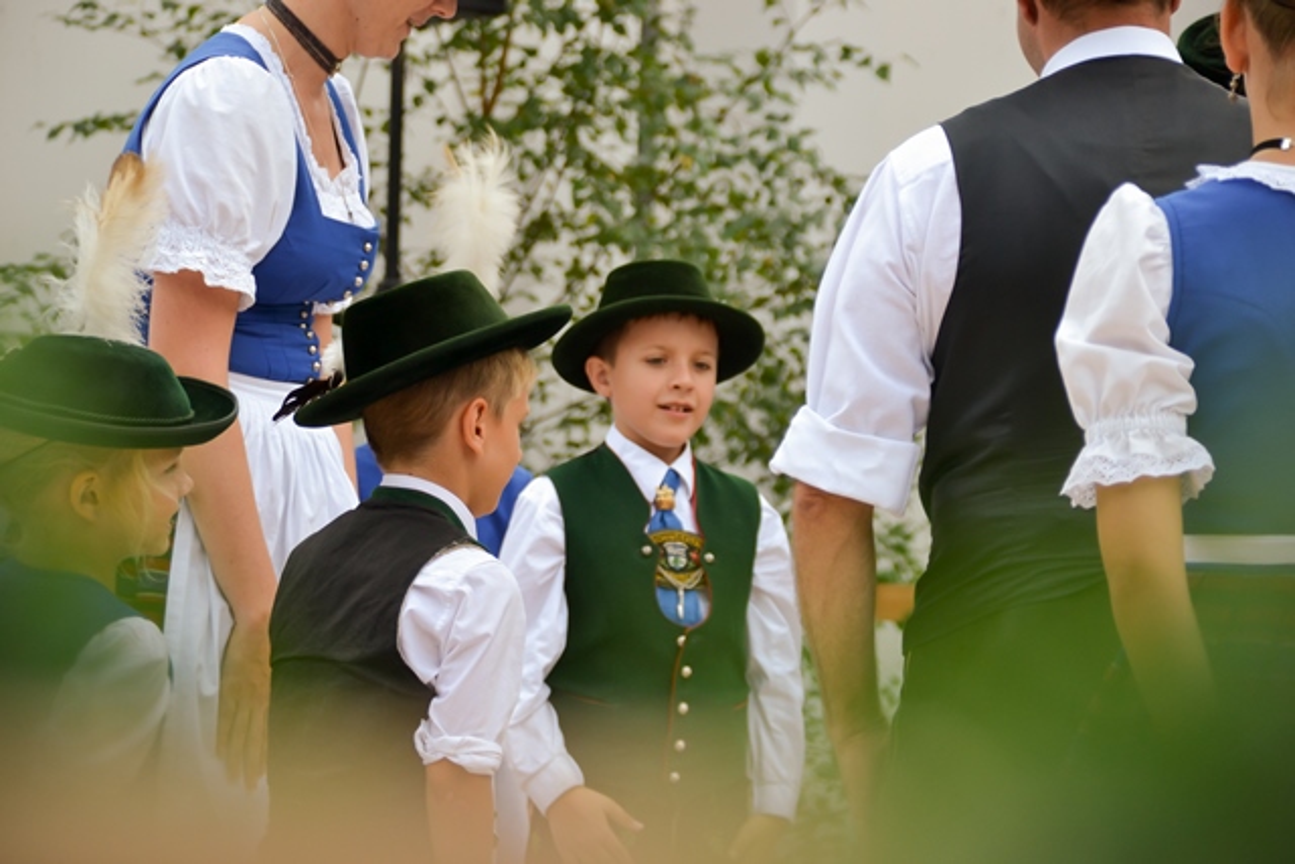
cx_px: 648
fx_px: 5505
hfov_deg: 13.4
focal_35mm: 153
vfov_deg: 9.0
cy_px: 432
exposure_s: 1/500
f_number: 5.6
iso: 400
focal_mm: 102
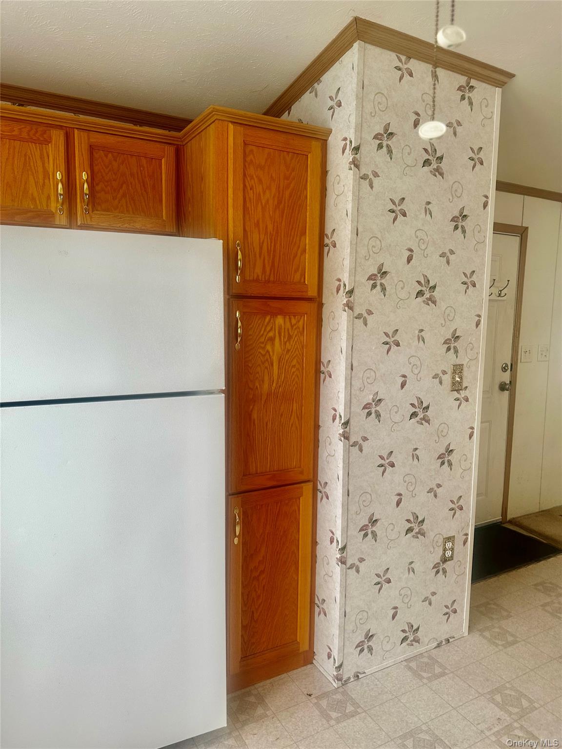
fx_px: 520
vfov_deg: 71.6
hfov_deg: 56.8
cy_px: 374
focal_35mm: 24
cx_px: 281
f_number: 1.78
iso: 100
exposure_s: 1/121
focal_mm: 6.86
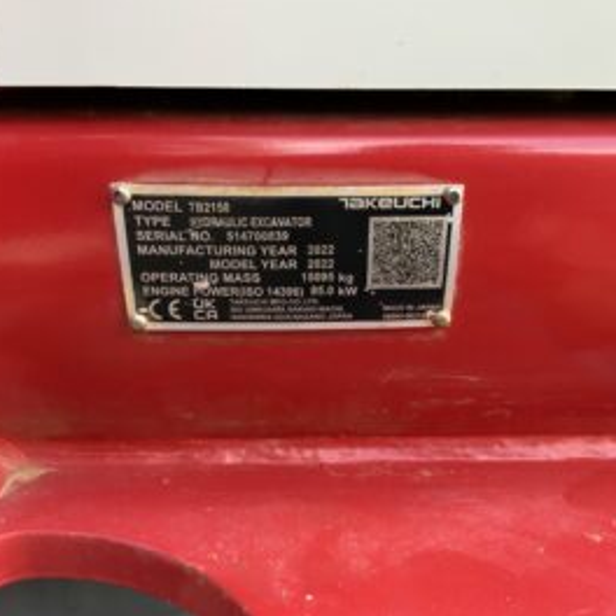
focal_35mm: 35
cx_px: 329
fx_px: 705
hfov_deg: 47.2
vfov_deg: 47.2
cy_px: 306
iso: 64
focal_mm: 3
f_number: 1.8
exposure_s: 1/92
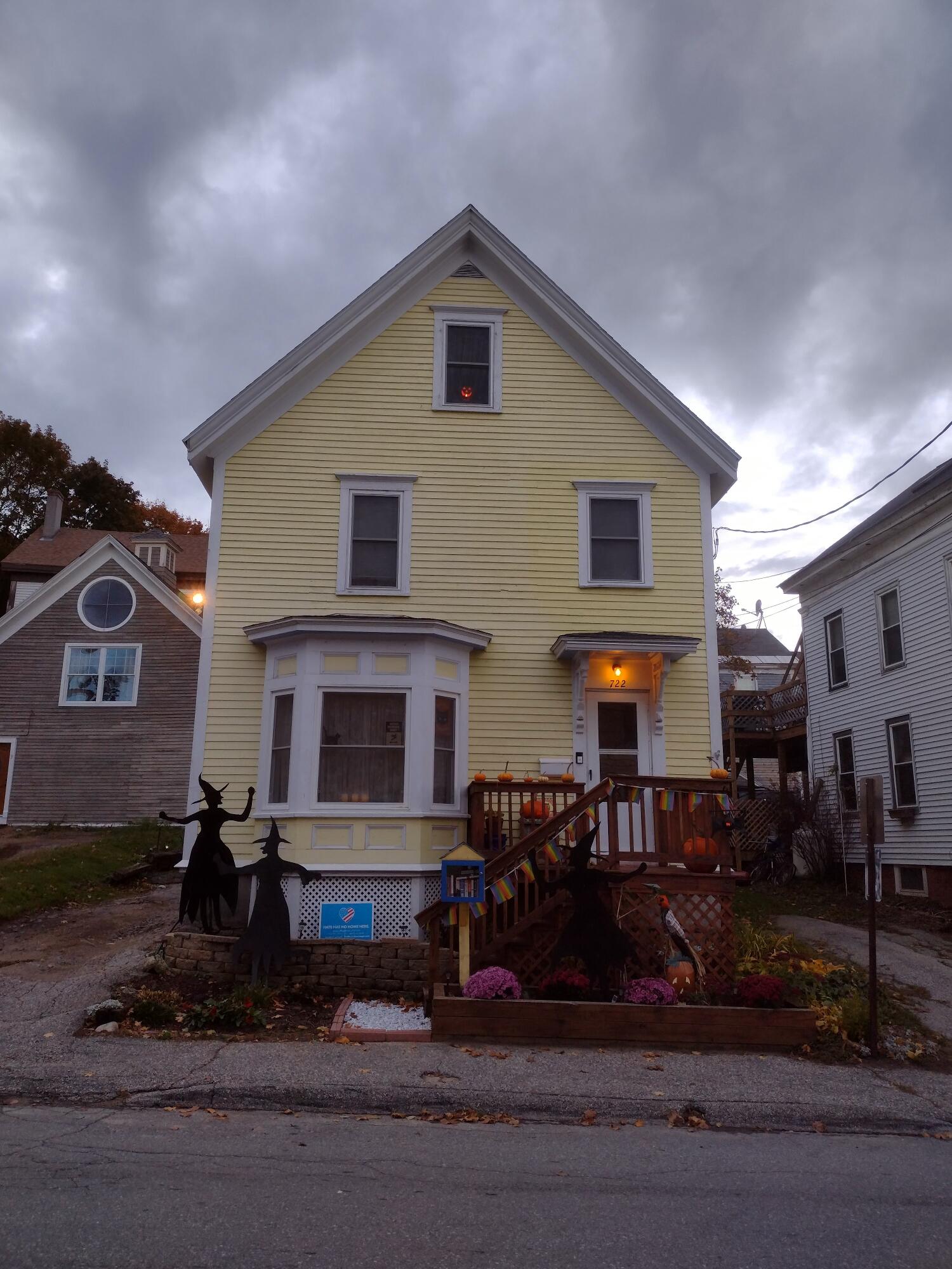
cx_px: 476
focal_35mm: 27
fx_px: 990
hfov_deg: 51.4
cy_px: 634
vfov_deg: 65.3
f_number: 1.7
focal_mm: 4.71
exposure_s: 1/120
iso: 129
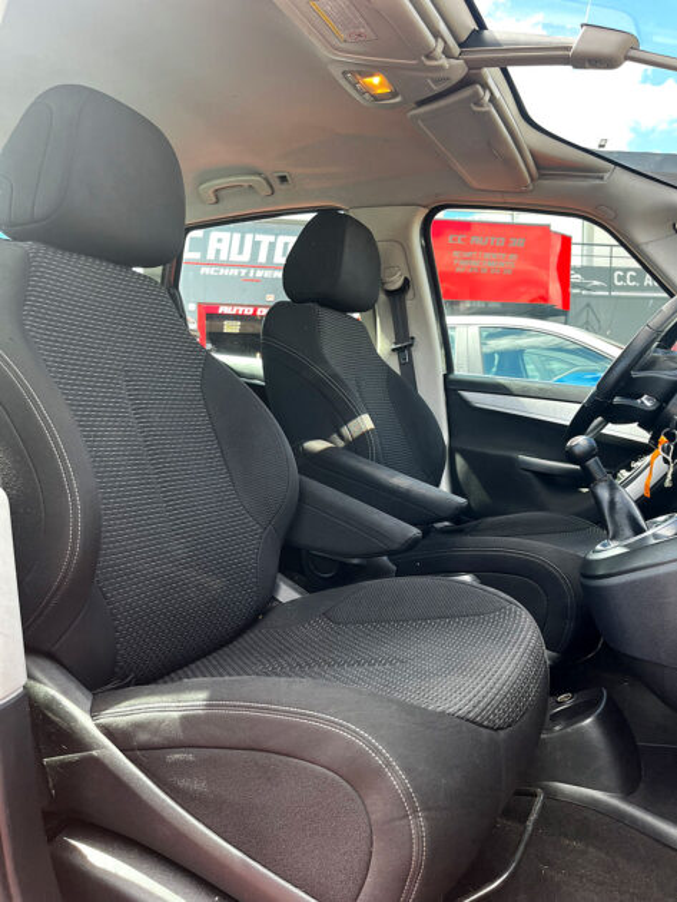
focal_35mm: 26
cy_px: 451
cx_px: 338
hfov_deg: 53.1
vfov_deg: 67.3
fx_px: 678
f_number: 1.6
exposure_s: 1/165
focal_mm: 5.1
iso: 40
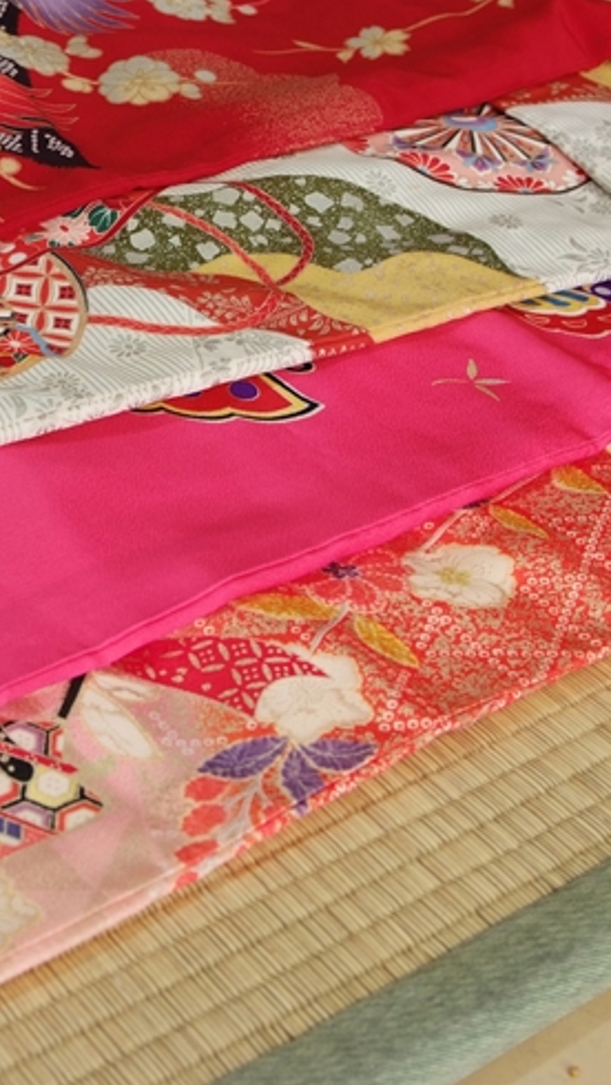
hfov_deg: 19.8
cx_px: -133
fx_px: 1640
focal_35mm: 57
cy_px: 546
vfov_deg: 36.6
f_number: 5.6
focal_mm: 24
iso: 400
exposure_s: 1/20
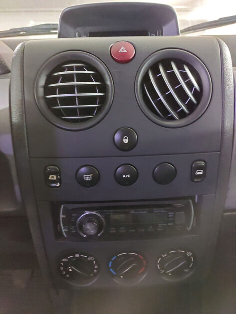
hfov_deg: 54.9
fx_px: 227
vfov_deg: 69.4
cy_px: 157
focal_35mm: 25
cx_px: 118
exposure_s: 1/8
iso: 2500
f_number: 1.8
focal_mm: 5.23
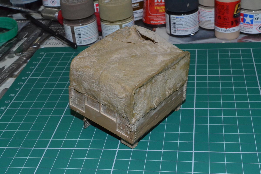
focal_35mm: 60
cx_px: 130
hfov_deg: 33.4
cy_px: 87
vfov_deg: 22.6
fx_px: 435
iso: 3200
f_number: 22
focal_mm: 40
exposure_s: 1/60
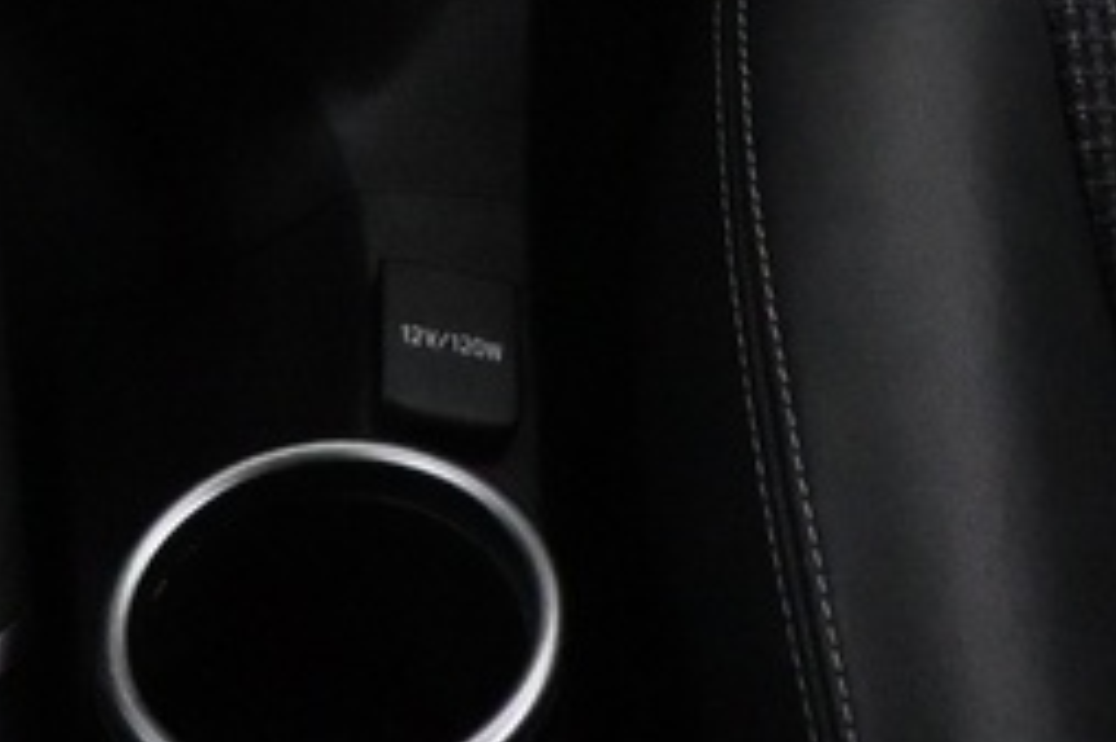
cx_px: 141
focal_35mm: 153
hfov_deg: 13.3
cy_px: -1313
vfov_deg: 8.0
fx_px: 4740
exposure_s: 1/80
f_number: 3.5
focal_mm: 16
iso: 3200
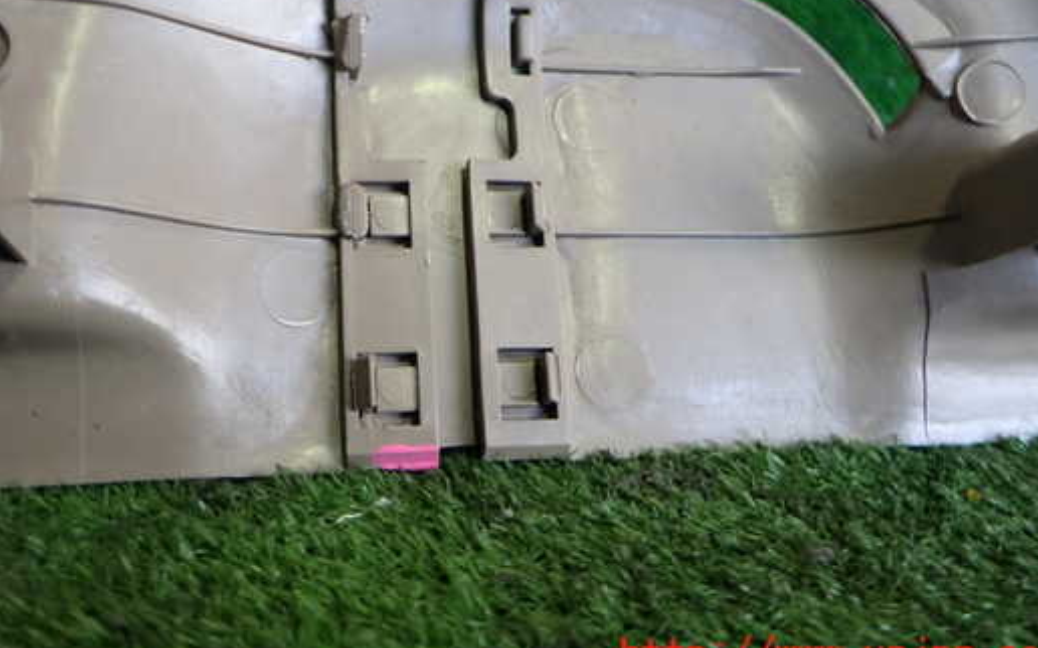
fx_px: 1046
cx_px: 471
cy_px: 229
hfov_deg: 52.7
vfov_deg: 34.2
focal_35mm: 37
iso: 200
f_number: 2.3
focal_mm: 5.4
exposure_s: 1/80
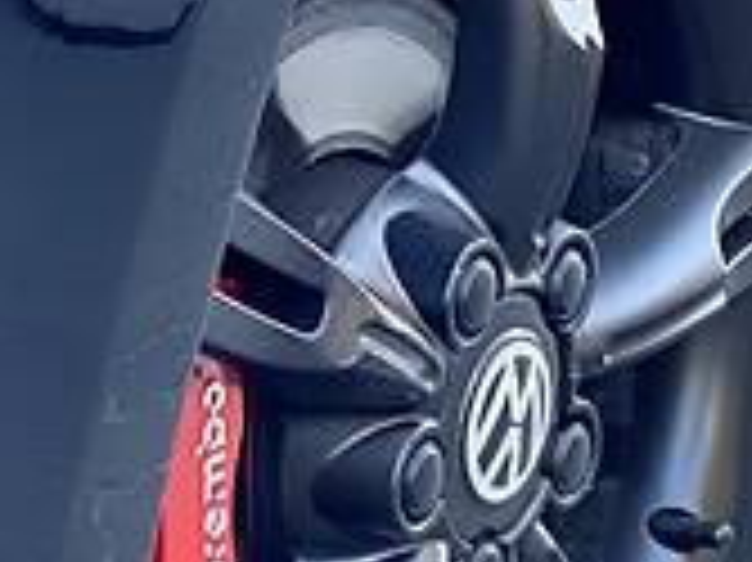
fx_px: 5405
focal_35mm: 249
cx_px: -369
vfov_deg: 5.9
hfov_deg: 7.8
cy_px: -63
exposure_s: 1/122
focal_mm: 6
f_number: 2
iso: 50
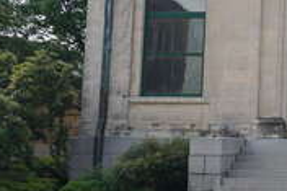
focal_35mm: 105
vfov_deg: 13.0
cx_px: 496
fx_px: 836
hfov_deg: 16.6
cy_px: 51
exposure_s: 1/160
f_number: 8
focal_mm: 16
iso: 100
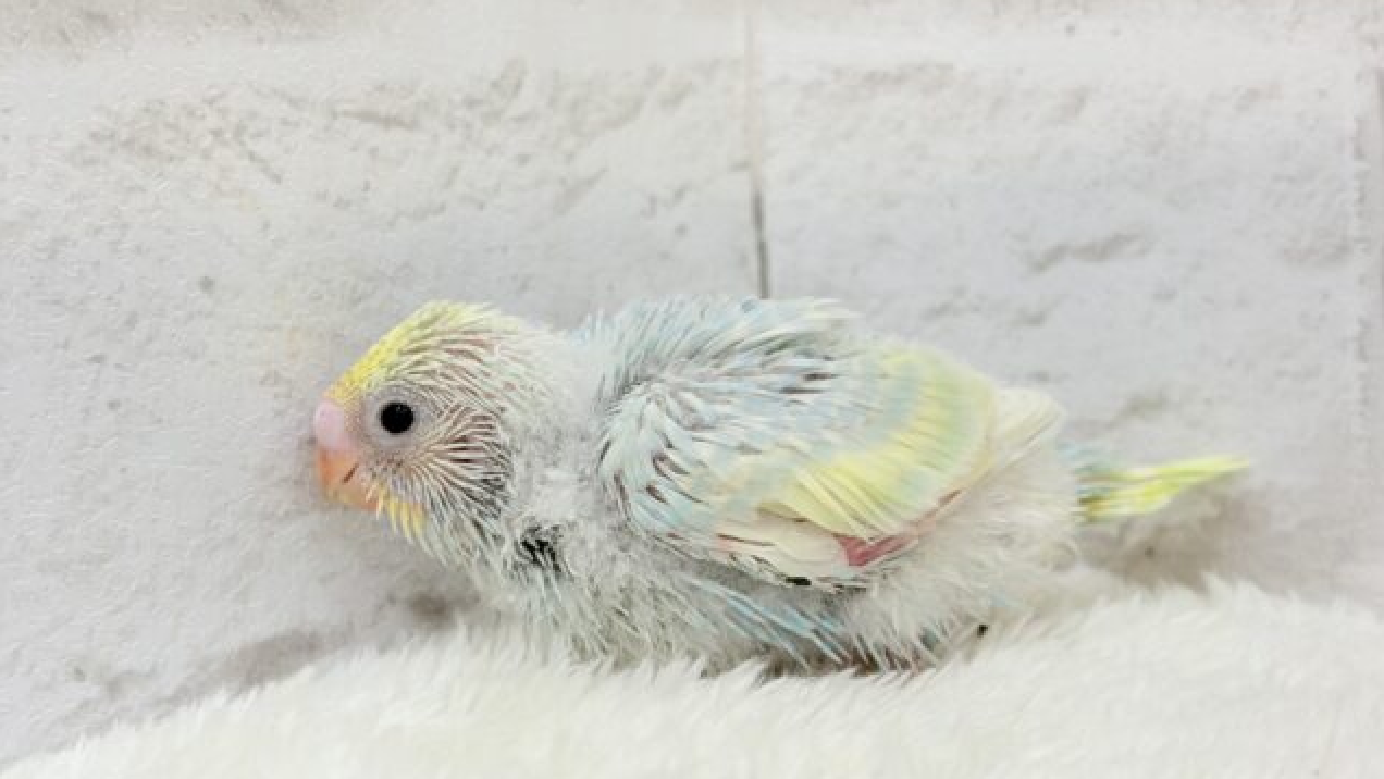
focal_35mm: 57
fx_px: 2092
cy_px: 468
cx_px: 692
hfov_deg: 36.6
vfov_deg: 21.1
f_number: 1.6
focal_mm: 5.96
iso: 40
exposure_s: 1/50
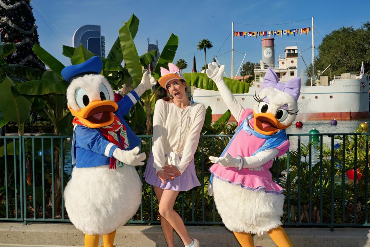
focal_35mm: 37
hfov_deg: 51.9
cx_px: 185
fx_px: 380
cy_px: 124
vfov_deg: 36.0
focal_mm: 37
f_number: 16
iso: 200
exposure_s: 1/200
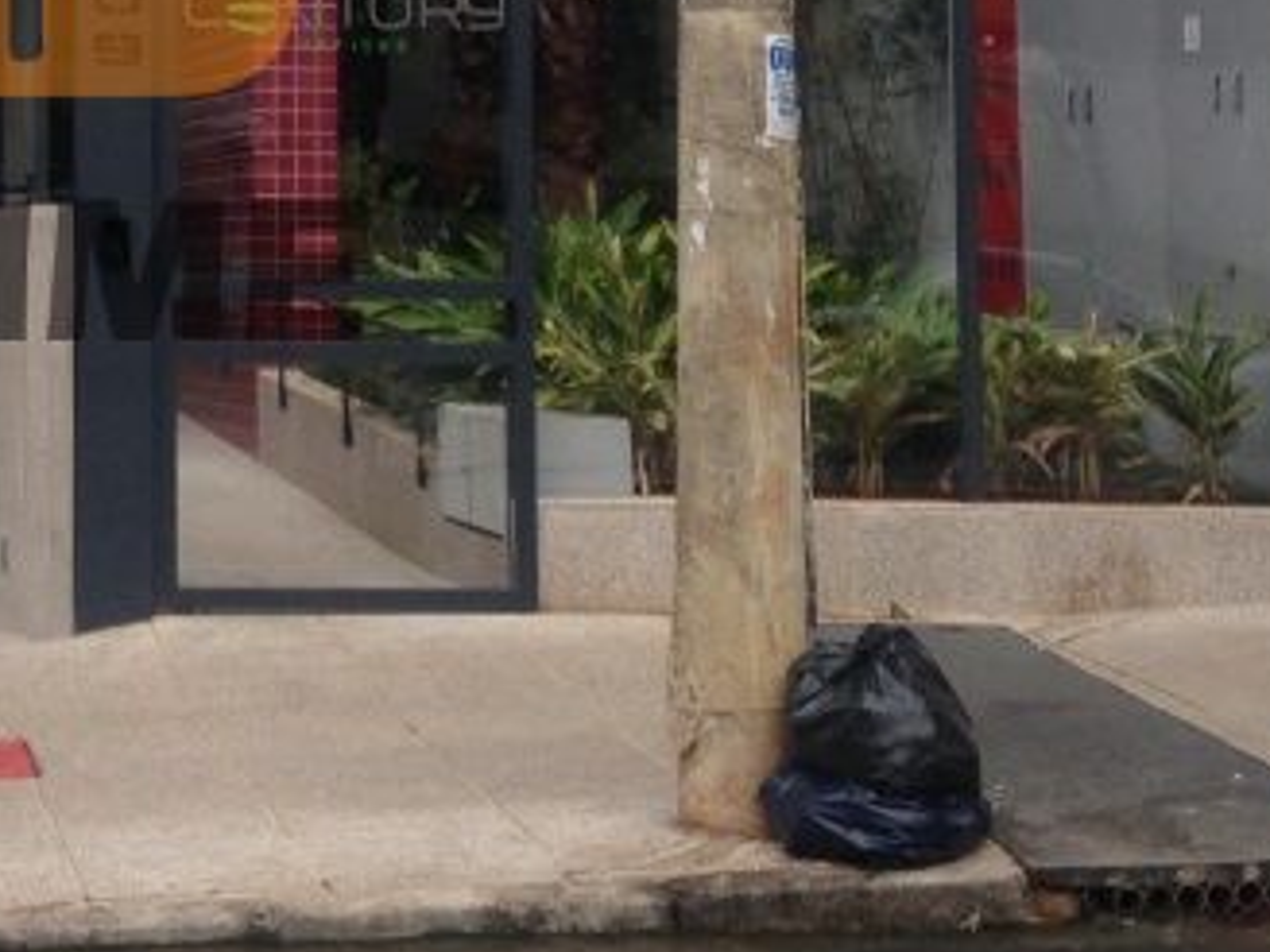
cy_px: -89
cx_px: 27
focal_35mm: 103
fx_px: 3779
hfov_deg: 18.6
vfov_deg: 14.1
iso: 50
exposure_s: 1/143
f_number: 2.4
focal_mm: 4.12
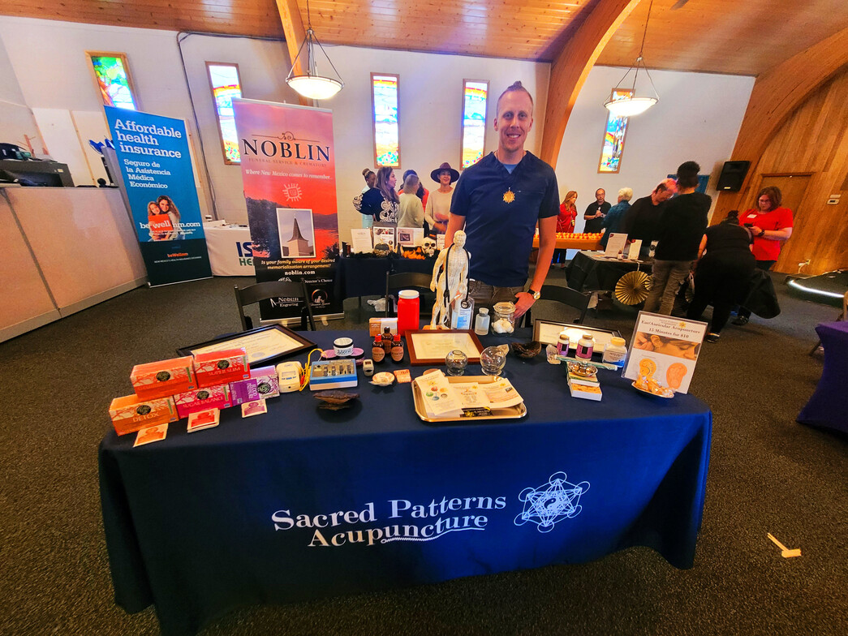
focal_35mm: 13
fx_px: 319
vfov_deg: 89.9
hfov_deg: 106.2
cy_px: 318
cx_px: 424
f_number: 2.2
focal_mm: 1.74
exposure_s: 1/30
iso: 320
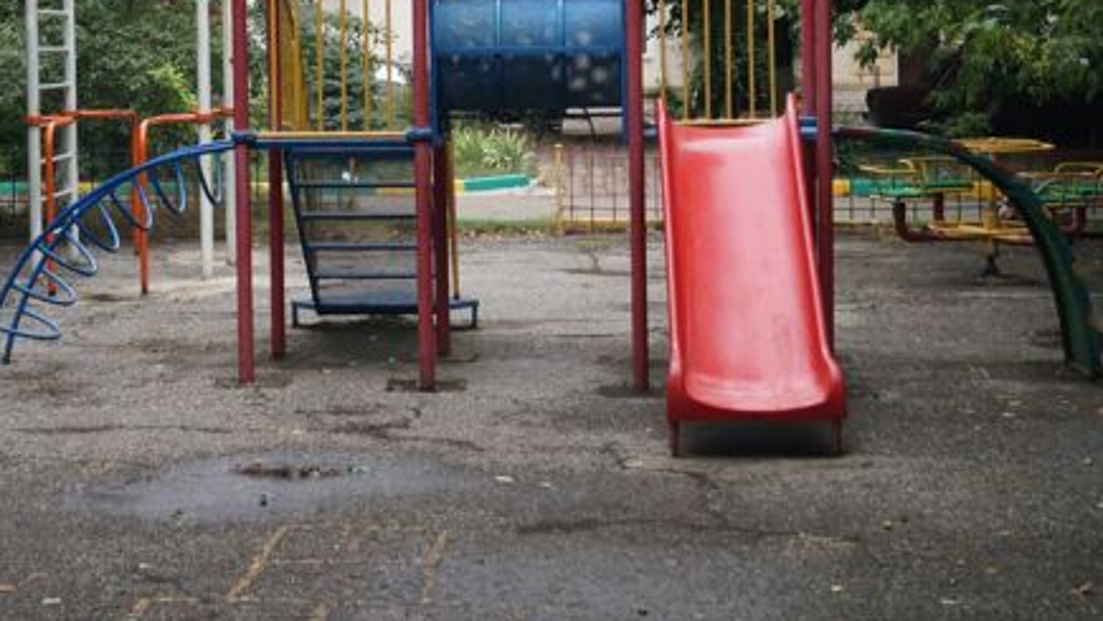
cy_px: 98
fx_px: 2363
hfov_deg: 26.2
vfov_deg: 14.9
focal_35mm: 81
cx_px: 383
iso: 800
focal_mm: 35
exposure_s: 1/500
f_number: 9
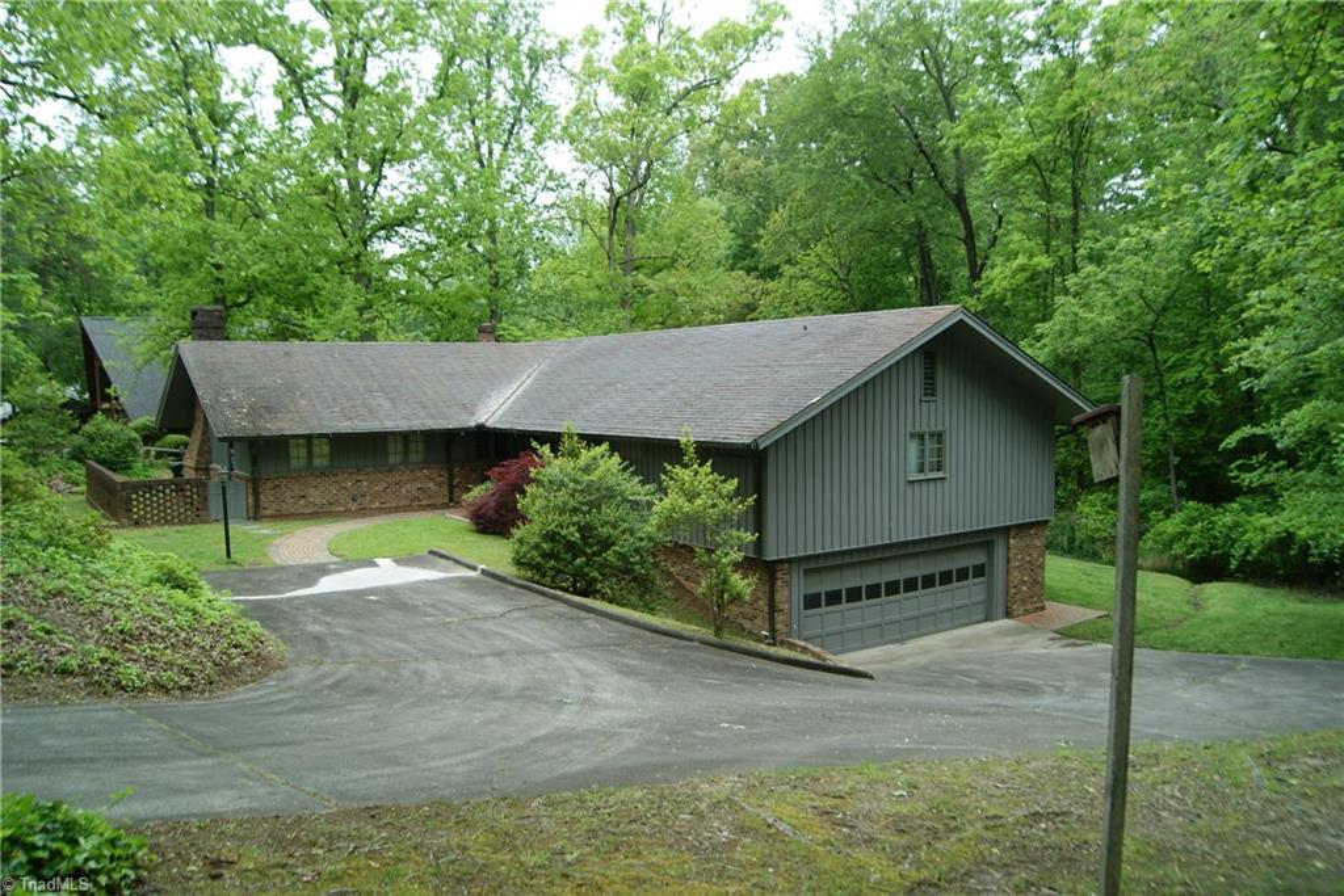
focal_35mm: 27
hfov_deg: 67.4
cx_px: 672
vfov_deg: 47.9
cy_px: 448
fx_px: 1008
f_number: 5.6
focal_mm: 18
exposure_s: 1/50
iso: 100
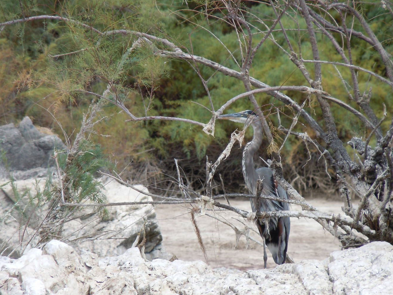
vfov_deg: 4.1
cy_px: 172
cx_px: 210
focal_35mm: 362
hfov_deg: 5.5
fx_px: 4109
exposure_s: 1/250
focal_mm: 54
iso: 100
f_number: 5.6
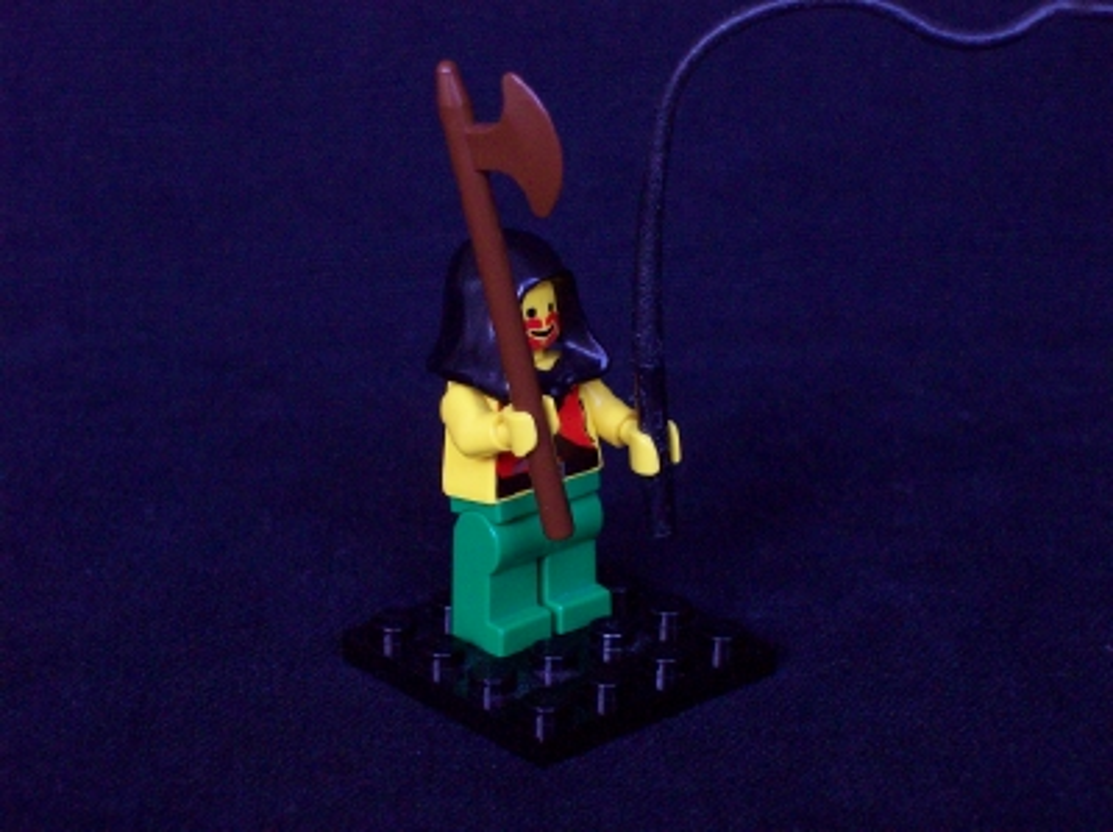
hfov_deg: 22.5
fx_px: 2794
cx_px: 556
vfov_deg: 16.9
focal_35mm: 87
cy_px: 416
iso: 160
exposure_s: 1/11.3
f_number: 4.3
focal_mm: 14.3
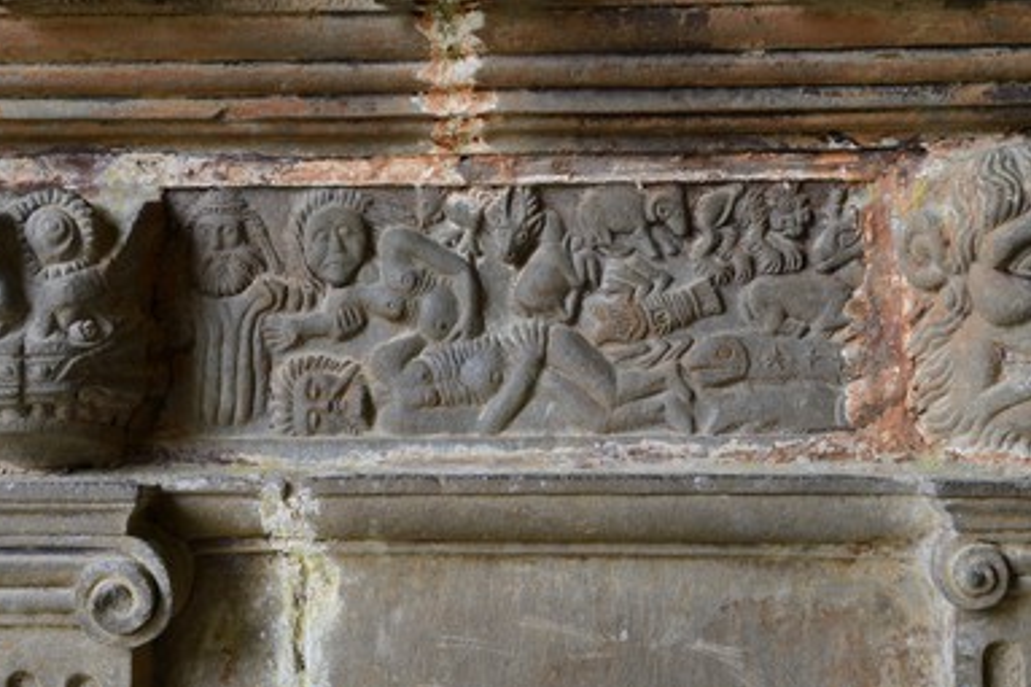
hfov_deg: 35.1
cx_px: 525
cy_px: 329
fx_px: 1632
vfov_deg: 23.8
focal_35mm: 57
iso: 800
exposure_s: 1/100
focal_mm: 52
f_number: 6.3
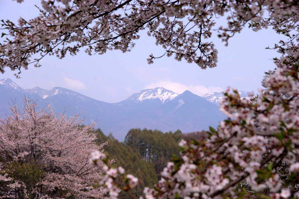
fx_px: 1121
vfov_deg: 10.2
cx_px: 150
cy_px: 100
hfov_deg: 15.2
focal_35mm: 135
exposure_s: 1/250
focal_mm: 90
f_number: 13
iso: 100
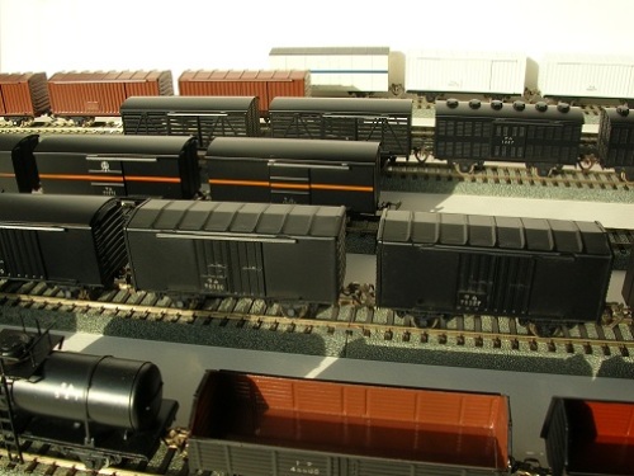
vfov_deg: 40.7
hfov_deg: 52.6
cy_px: 238
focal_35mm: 35
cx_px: 317
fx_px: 641
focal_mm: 5.8
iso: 50
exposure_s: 1/186
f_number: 5.6
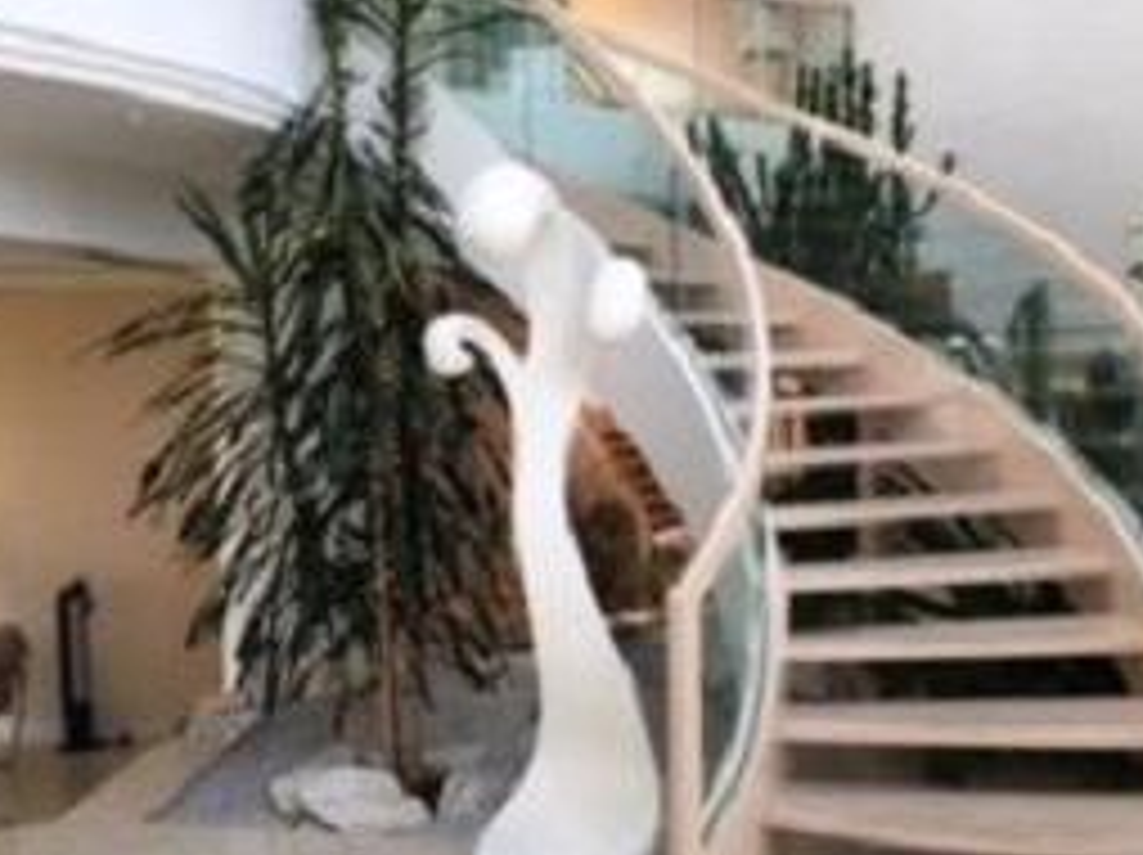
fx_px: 1320
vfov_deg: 35.9
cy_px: 441
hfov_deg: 46.2
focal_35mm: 40
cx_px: 756
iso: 32
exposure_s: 1/30
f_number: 2.2
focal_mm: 4.15
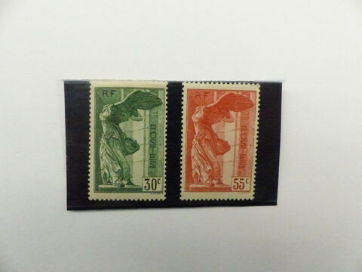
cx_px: 181
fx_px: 261
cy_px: 136
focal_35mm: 25
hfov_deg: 69.4
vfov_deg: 54.9
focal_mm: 4.5
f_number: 3.2
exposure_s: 1/400
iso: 3200
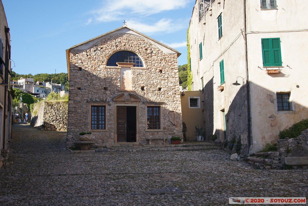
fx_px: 342
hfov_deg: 48.5
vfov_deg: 33.4
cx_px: 154
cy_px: 103
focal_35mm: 40
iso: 100
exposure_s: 1/100
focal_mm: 40
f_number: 8
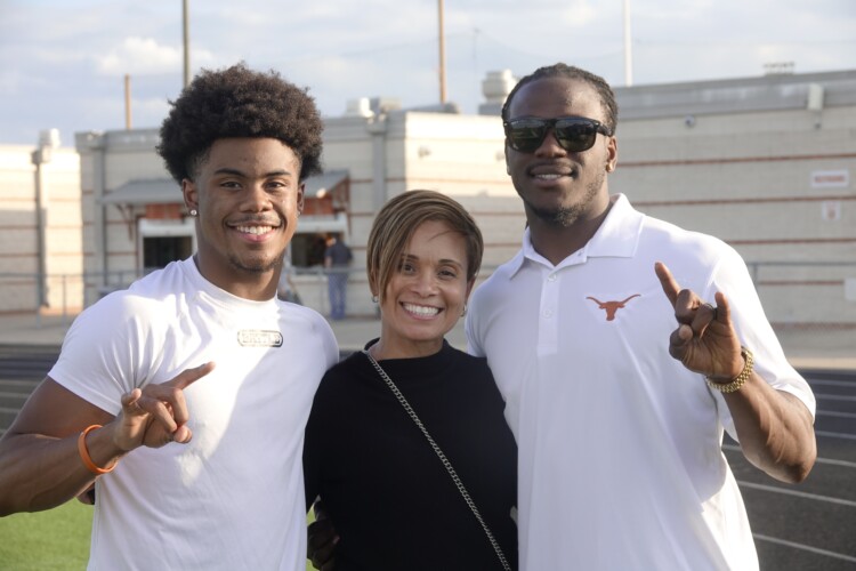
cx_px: 428
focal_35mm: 85
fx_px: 2021
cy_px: 286
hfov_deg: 23.9
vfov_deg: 16.1
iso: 100
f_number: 3.5
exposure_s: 1/320
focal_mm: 31.33
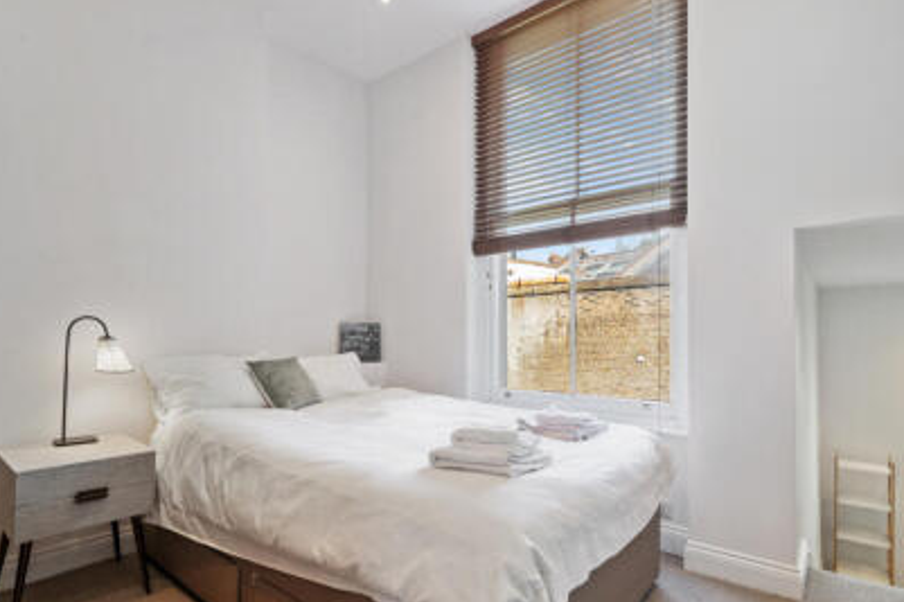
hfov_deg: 86.9
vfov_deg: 64.3
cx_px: 431
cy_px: 333
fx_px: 477
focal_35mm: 19
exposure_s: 1/8
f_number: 11
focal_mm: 16
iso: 200
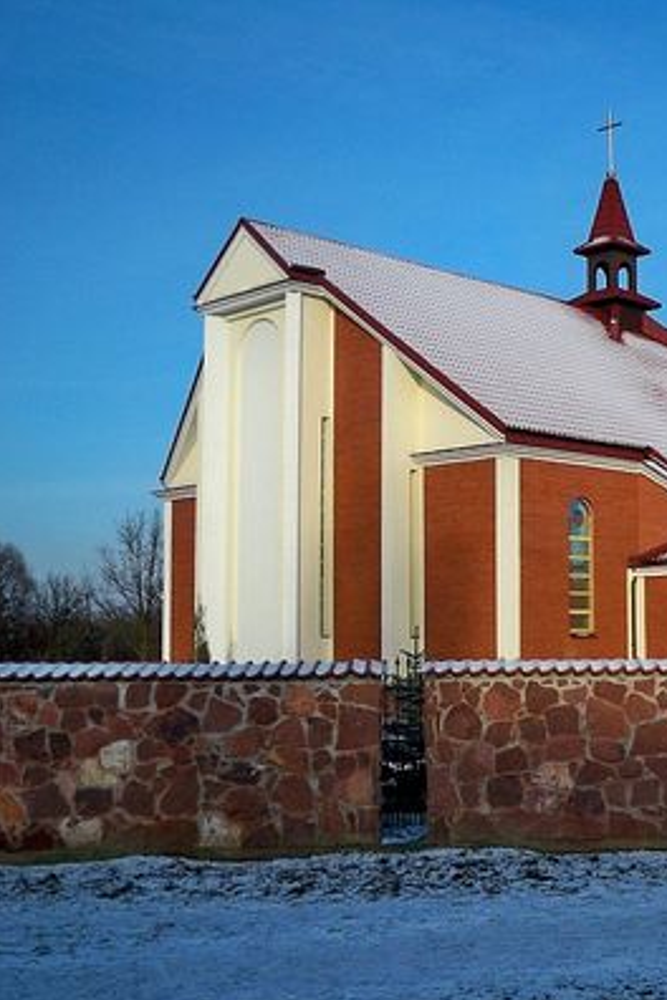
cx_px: 628
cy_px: 503
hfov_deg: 26.4
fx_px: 1362
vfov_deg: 40.3
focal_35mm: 49
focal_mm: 6.3
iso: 80
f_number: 8.7
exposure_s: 1/160
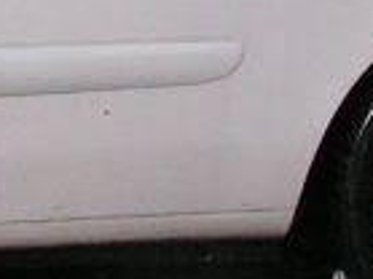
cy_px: -140
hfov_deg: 5.5
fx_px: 3811
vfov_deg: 4.2
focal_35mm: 354
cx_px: -360
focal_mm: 8.1
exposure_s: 1/40
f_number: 3.2
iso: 200
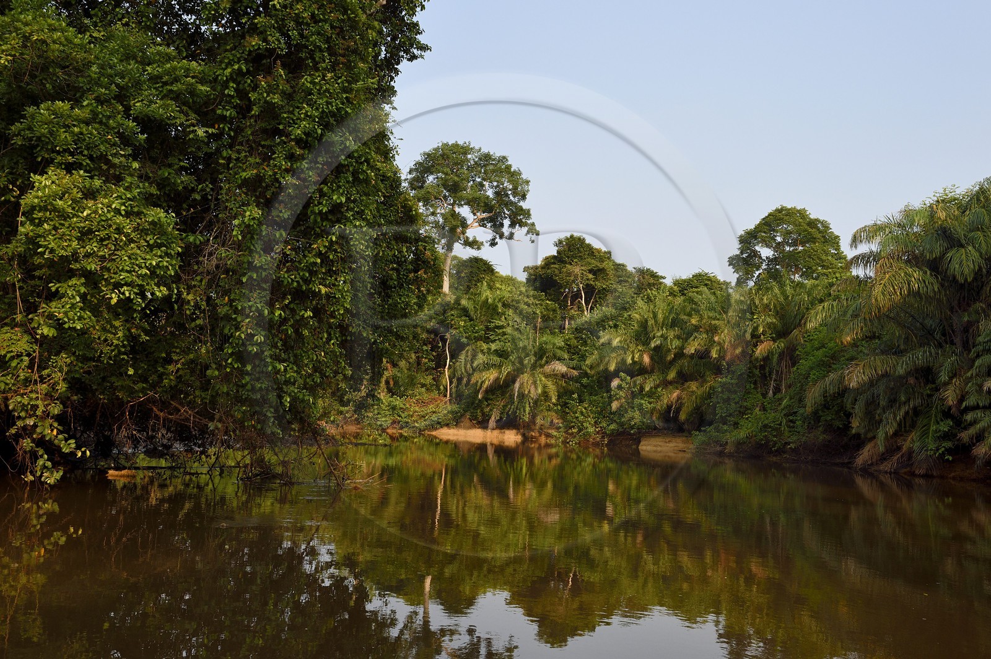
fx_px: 880
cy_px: 330
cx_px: 496
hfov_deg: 58.8
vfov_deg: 41.0
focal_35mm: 32
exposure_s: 1/500
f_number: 9
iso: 800
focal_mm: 32
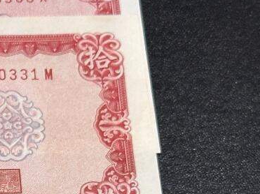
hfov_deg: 10.4
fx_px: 1359
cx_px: -165
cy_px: 271
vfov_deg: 8.1
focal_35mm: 181
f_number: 1.78
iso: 80
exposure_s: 1/50
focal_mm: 6.86
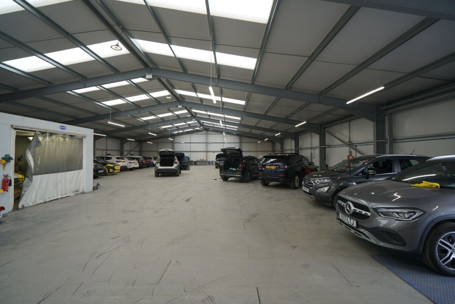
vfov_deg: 73.8
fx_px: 202
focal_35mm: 16
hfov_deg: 96.7
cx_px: 228
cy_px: 152
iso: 250
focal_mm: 16
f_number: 4
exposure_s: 1/160
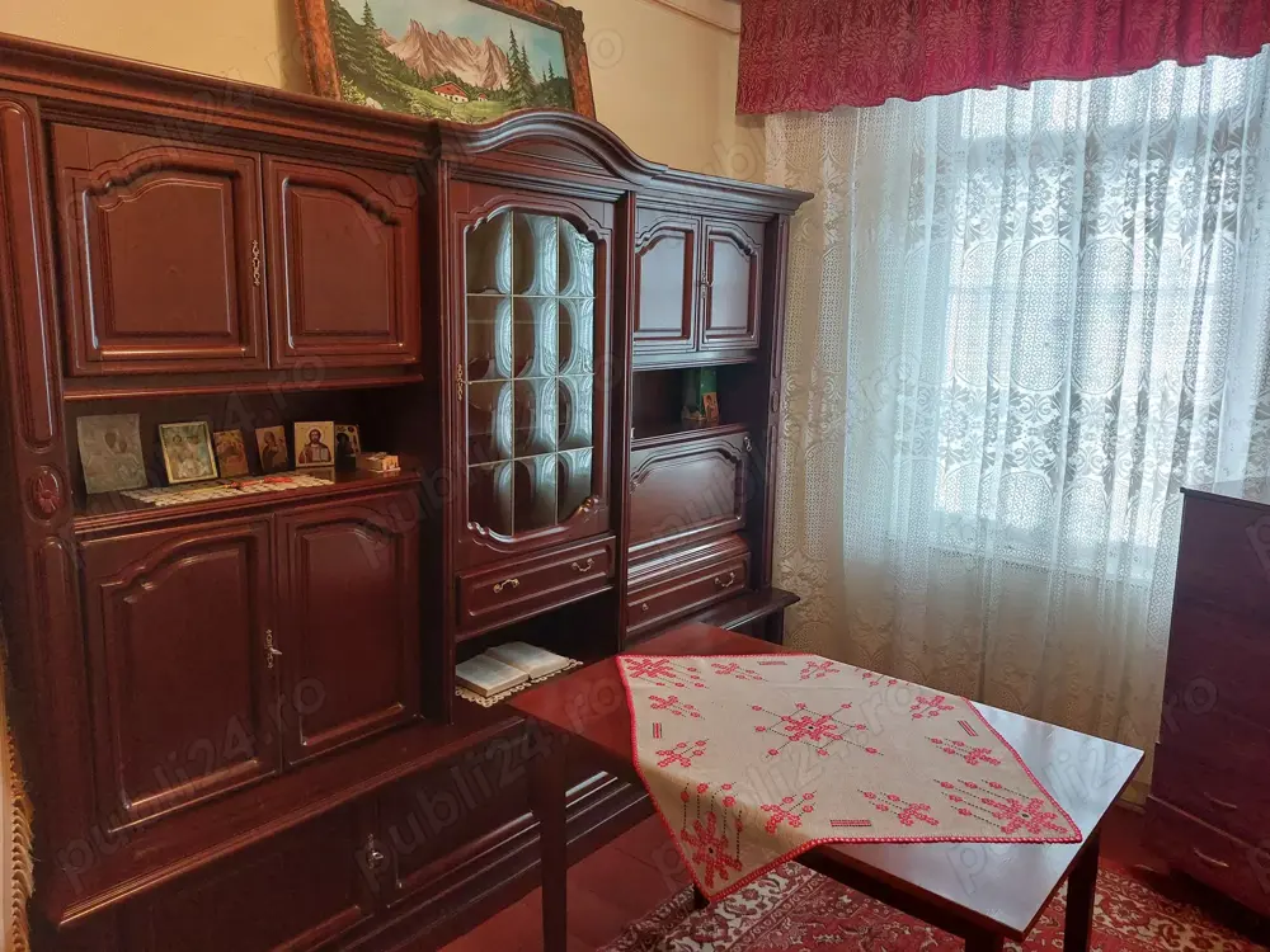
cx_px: 635
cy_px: 476
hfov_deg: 69.4
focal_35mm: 25
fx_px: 917
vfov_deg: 54.9
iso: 320
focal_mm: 5.23
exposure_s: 1/50
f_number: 1.8
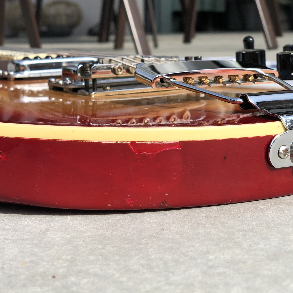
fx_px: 689
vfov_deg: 24.0
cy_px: 166
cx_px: 83
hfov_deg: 23.8
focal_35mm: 72
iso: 16
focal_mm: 6
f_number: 2.4
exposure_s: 1/813
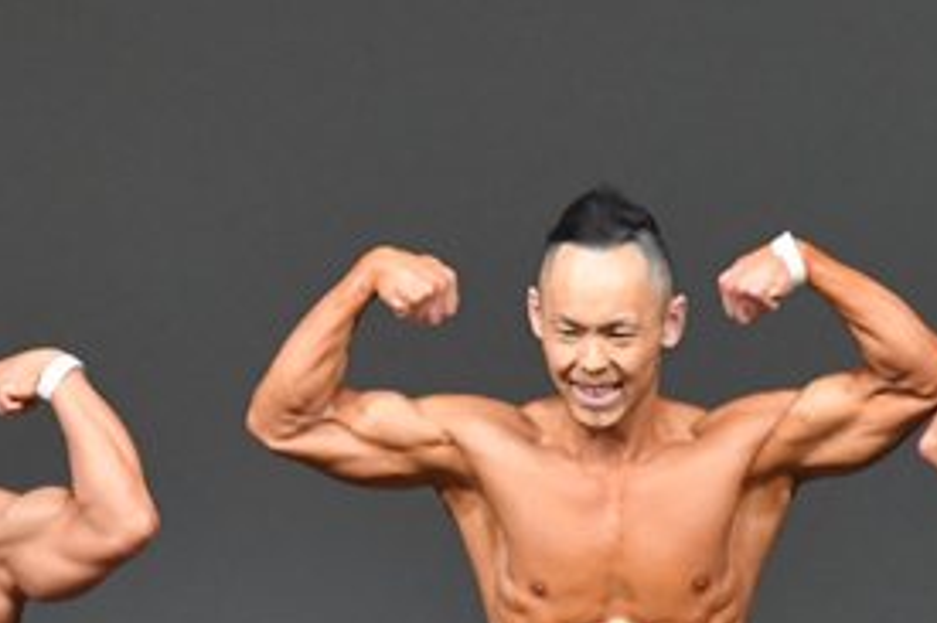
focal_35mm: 887
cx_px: 281
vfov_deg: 1.5
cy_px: 810
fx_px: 23072
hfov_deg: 2.3
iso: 5000
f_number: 5.6
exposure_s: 1/400
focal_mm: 210
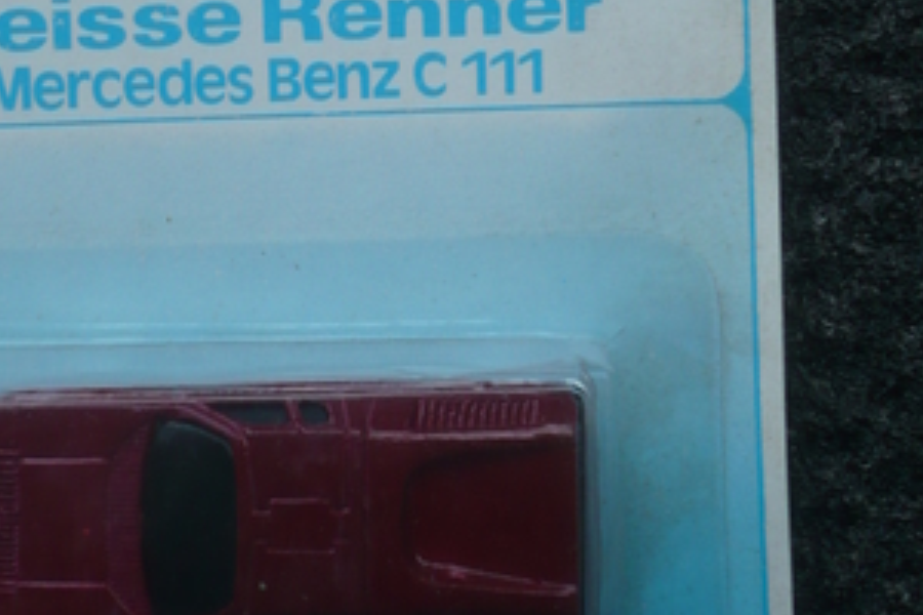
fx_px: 3307
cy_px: 98
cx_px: 311
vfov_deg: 10.6
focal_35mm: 129
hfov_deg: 15.9
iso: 100
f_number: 3.7
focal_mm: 10.2
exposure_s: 1/125
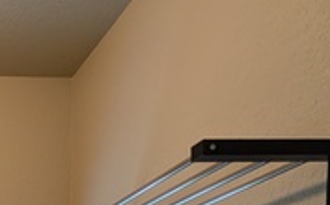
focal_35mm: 46
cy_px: 378
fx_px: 413
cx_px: -129
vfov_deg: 19.7
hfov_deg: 30.7
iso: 56
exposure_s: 1/40
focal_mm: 2.02
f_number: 1.7
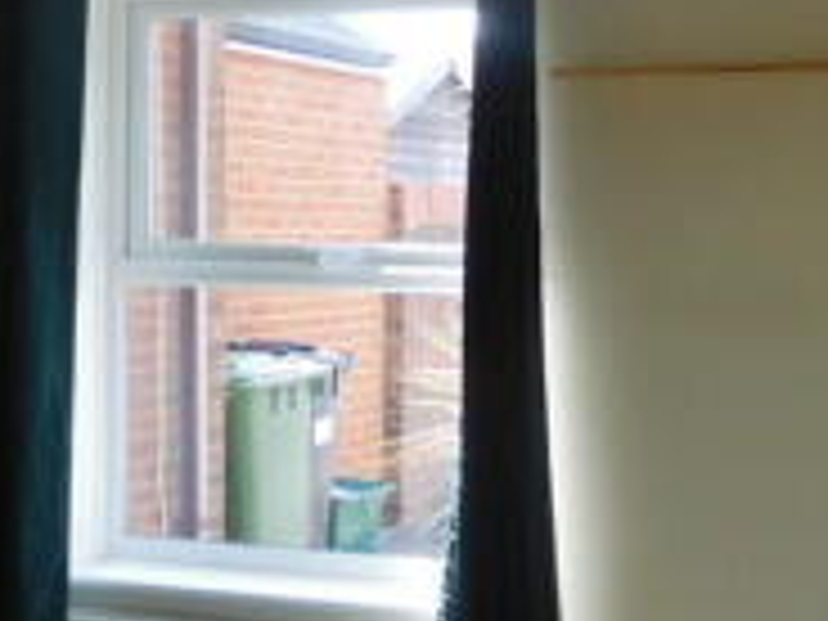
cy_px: 349
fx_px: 1890
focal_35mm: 79
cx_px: 448
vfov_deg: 18.7
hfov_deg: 24.7
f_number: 3.4
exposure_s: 1/80
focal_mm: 4.5
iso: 125
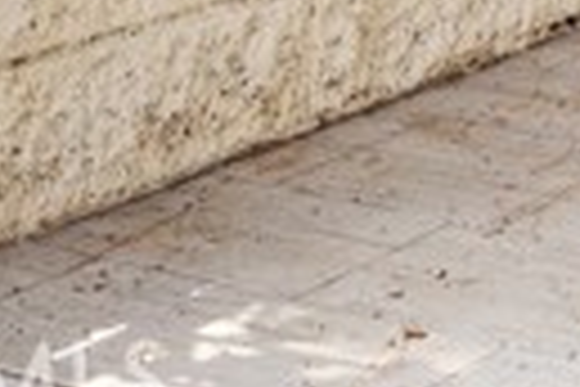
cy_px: -515
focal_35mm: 154
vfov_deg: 8.2
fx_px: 2481
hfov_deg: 12.5
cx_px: 926
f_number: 8
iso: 250
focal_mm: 31
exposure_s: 1/20
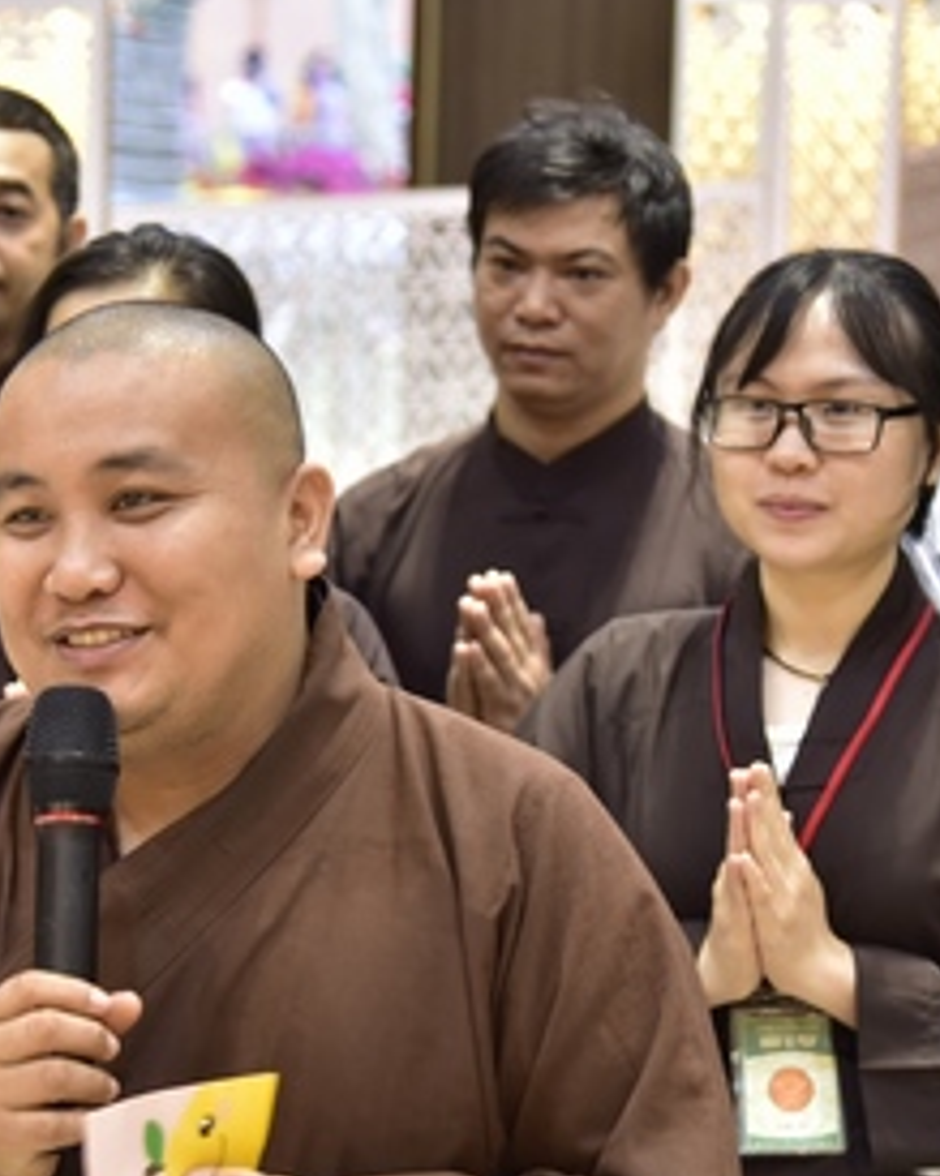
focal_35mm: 138
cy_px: 824
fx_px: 4802
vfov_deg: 13.9
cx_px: 124
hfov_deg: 11.1
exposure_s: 1/50
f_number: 4
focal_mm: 62
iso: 1000
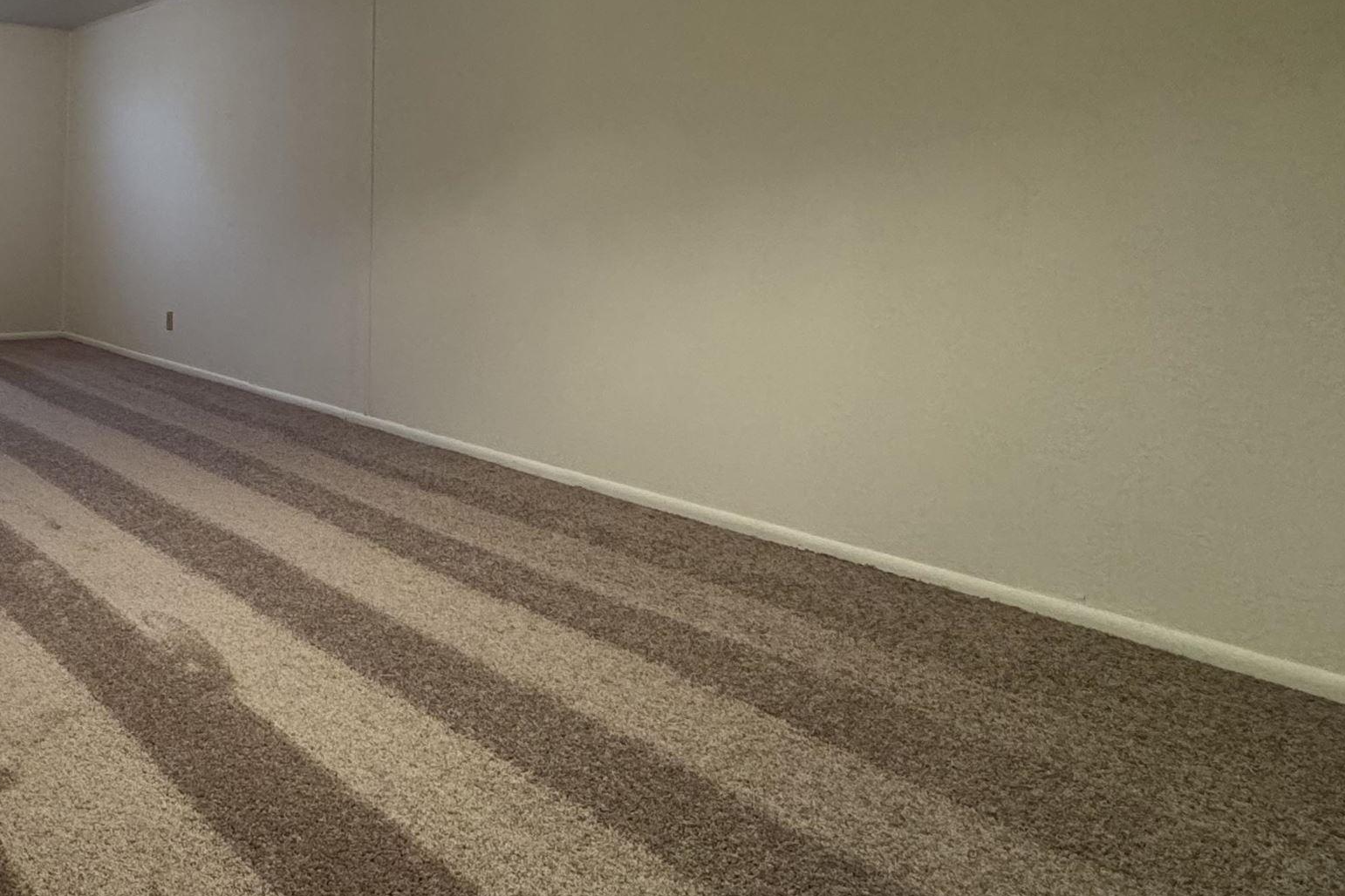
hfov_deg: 55.4
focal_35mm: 29
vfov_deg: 43.6
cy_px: 232
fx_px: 1083
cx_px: 140
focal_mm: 2.22
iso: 320
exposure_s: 1/60
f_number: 2.2
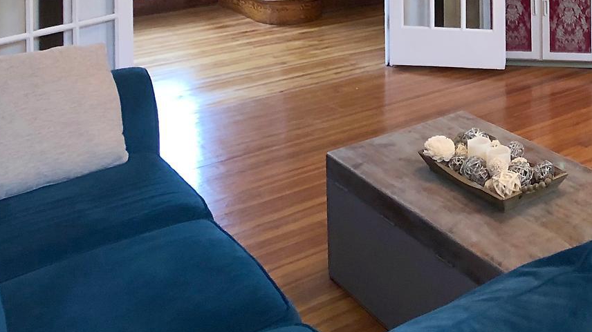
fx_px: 1146
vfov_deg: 15.7
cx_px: 565
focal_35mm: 73
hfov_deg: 27.6
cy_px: -103
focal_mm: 3.99
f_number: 1.8
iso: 50
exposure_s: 1/15
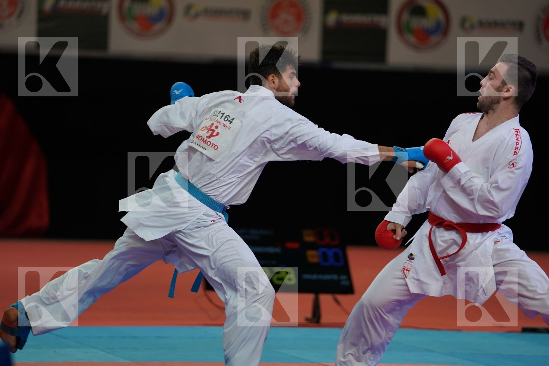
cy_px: 182
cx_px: 268
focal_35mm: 187
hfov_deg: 11.0
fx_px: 2851
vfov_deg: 7.3
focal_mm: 176
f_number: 2.8
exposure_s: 1/1000
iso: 640
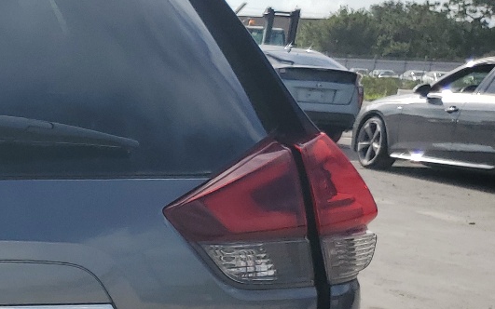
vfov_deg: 15.3
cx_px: -216
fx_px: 1120
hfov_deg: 21.5
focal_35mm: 83
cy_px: 343
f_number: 1.5
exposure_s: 1/5000
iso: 50
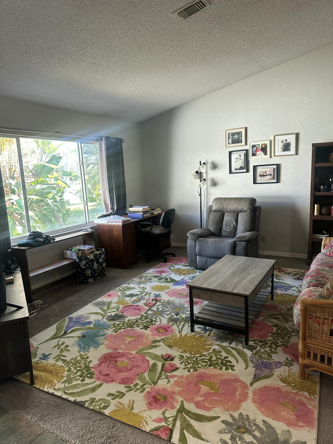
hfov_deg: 56.8
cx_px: 166
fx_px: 308
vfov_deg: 71.6
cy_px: 222
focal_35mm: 24
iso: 160
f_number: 1.78
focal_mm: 6.86
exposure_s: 1/120
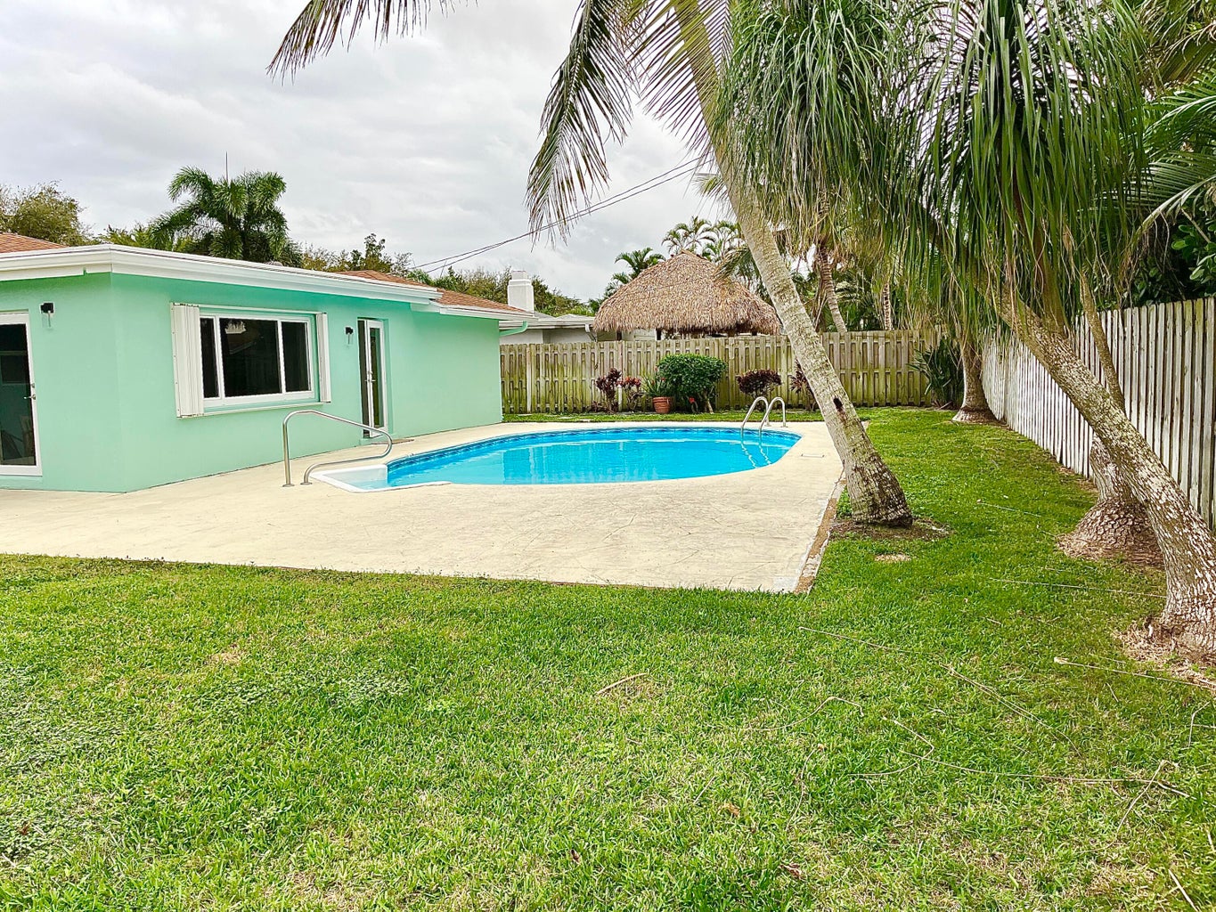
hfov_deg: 67.3
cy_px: 456
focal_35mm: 26
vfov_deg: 53.1
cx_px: 608
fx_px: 913
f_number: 1.6
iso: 40
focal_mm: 5.1
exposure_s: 1/122
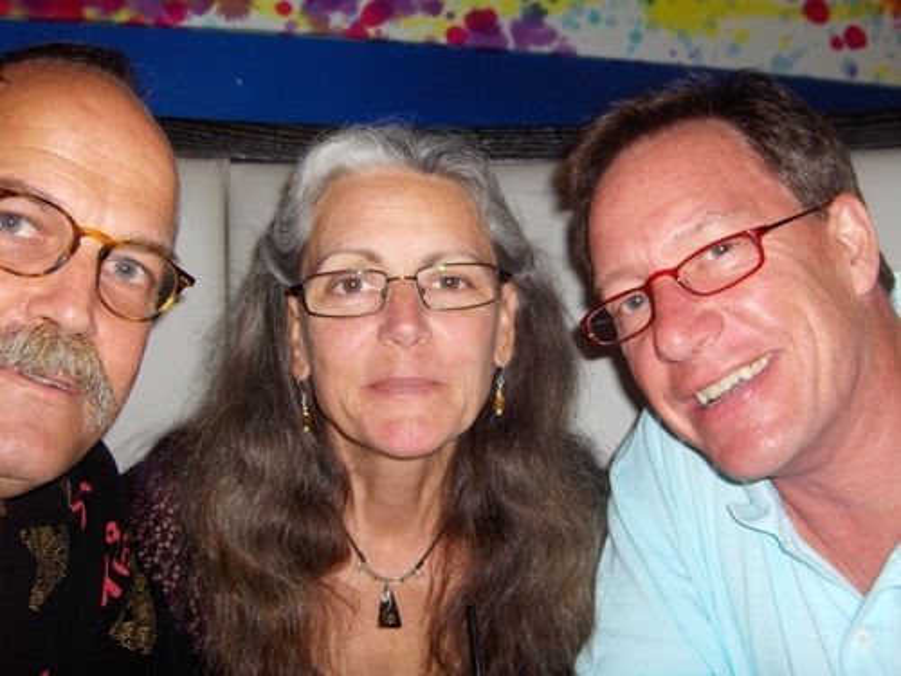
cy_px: 338
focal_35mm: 39
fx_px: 1015
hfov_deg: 47.9
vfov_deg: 36.8
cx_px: 450
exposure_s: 1/60
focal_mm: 8
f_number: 2.8
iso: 100
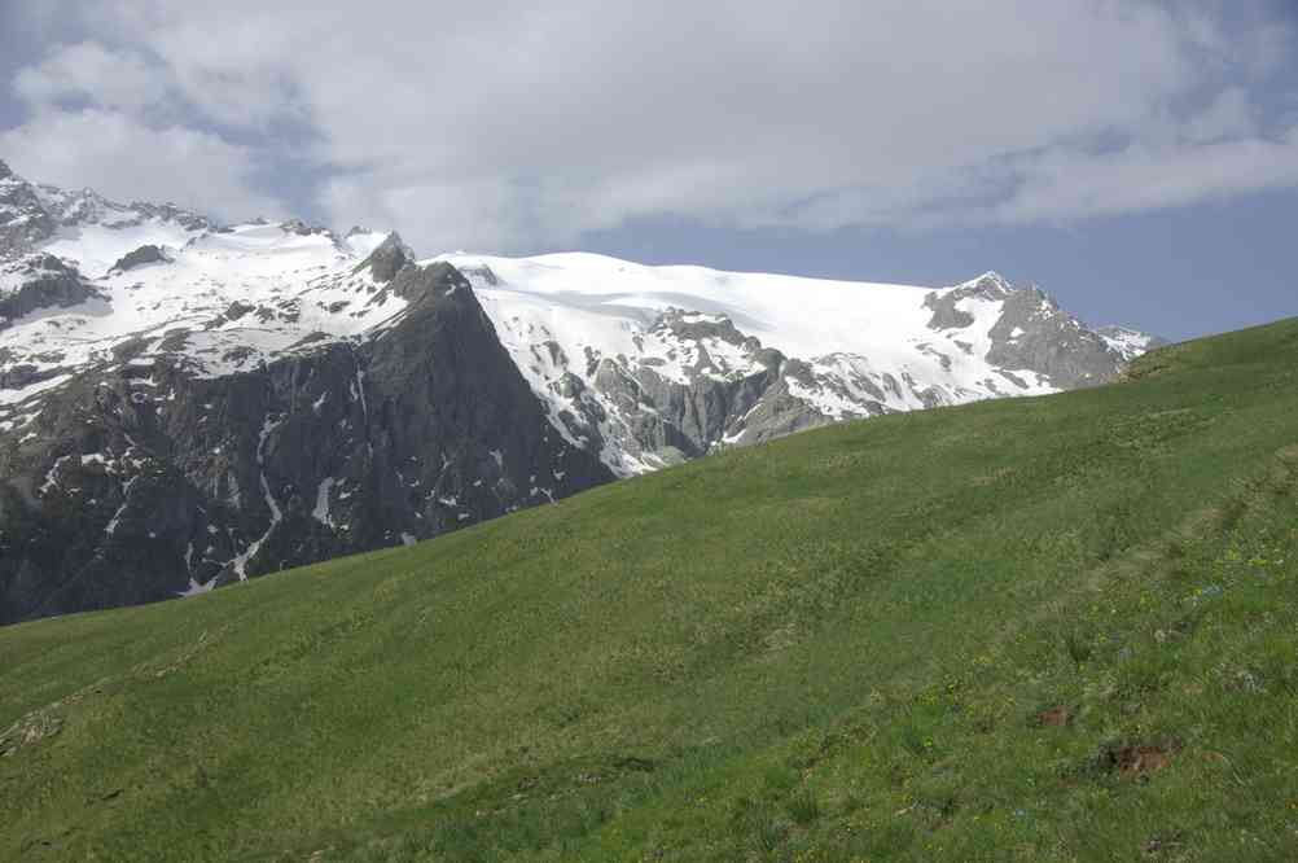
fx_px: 1765
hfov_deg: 40.4
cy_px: 432
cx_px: 649
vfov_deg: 27.5
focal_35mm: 49
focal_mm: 32.5
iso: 100
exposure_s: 1/350
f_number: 8
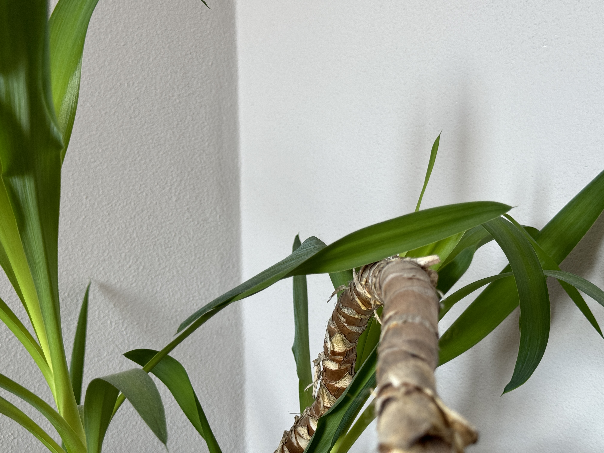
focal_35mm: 48
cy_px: 226
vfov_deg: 30.3
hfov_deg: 39.7
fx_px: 838
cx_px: 302
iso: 100
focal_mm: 6.86
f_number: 1.78
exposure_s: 1/109
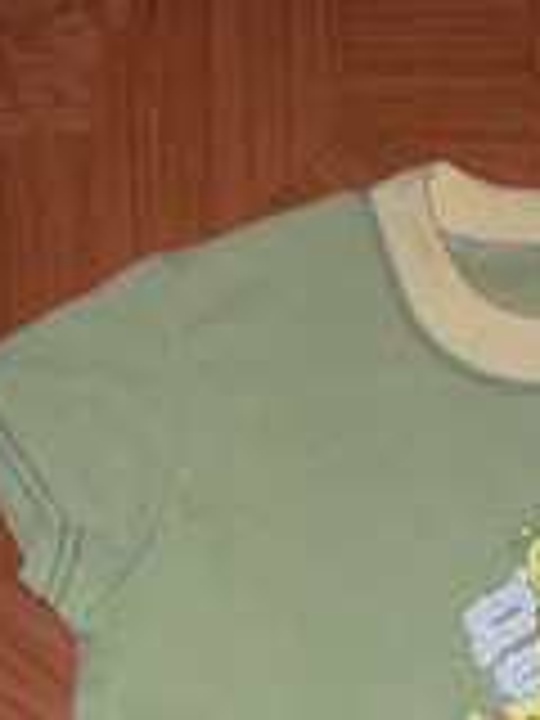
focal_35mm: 107
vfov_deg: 17.1
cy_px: 976
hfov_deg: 13.7
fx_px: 2226
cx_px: 490
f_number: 2.8
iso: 200
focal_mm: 6.3
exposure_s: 1/45
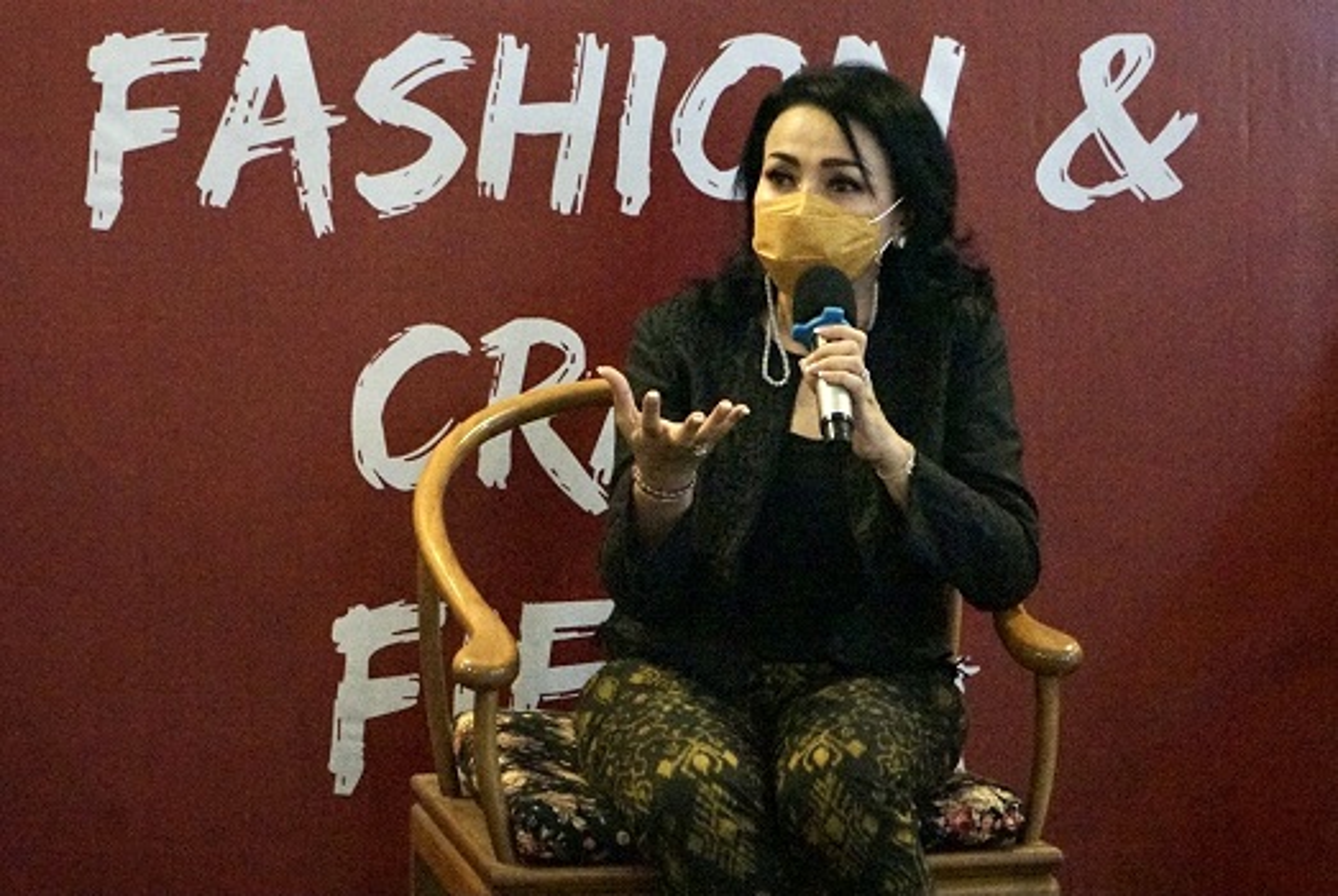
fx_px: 2605
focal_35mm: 70
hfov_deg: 28.8
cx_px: 669
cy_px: 448
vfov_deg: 19.5
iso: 16000
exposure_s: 1/160
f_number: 5.6
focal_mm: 70
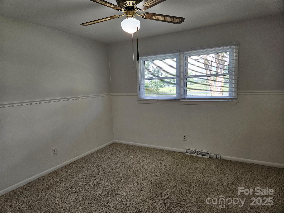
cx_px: 142
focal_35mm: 23
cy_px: 106
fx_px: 189
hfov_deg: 73.9
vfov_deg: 58.9
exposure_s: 1/120
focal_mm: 5.4
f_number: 1.8
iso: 100
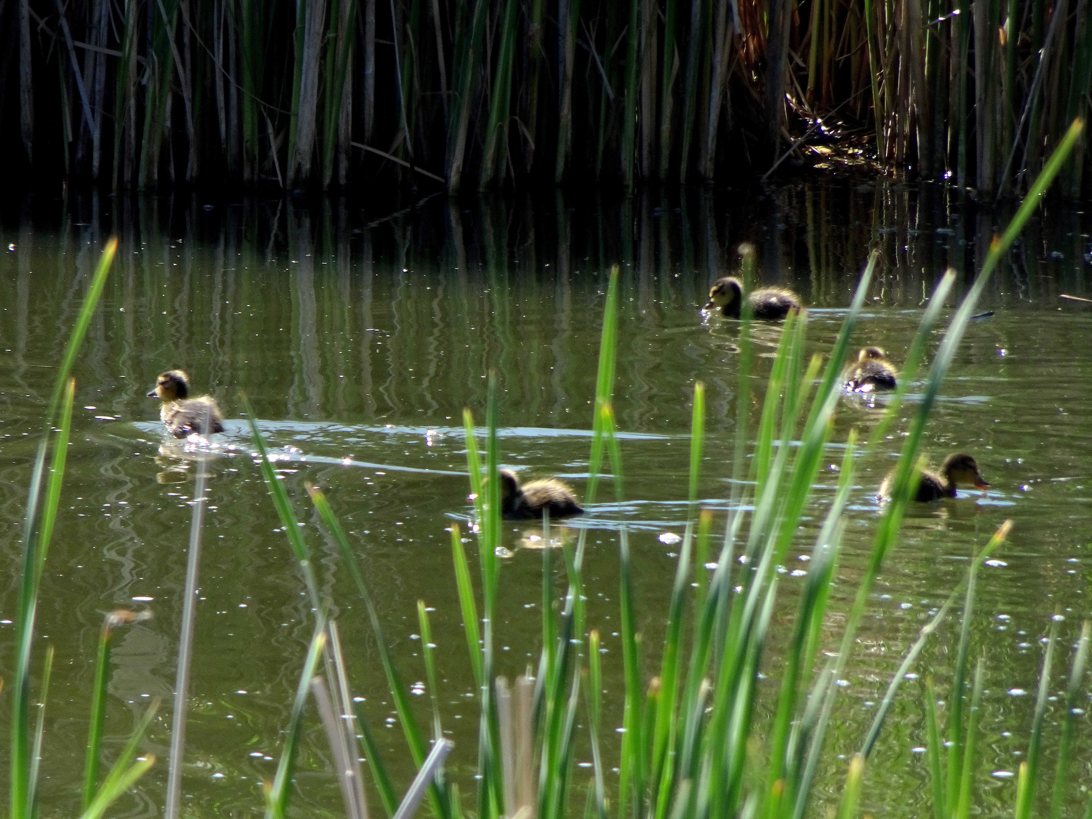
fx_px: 22145
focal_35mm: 702
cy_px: 410
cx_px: 546
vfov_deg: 2.1
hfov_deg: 2.8
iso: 100
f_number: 8
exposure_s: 1/125
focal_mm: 119.94
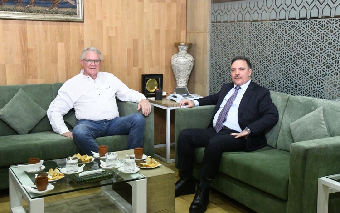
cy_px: 109
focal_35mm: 48
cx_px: 173
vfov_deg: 26.9
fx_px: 445
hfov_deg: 41.8
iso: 25600
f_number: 9
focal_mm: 46
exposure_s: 1/500
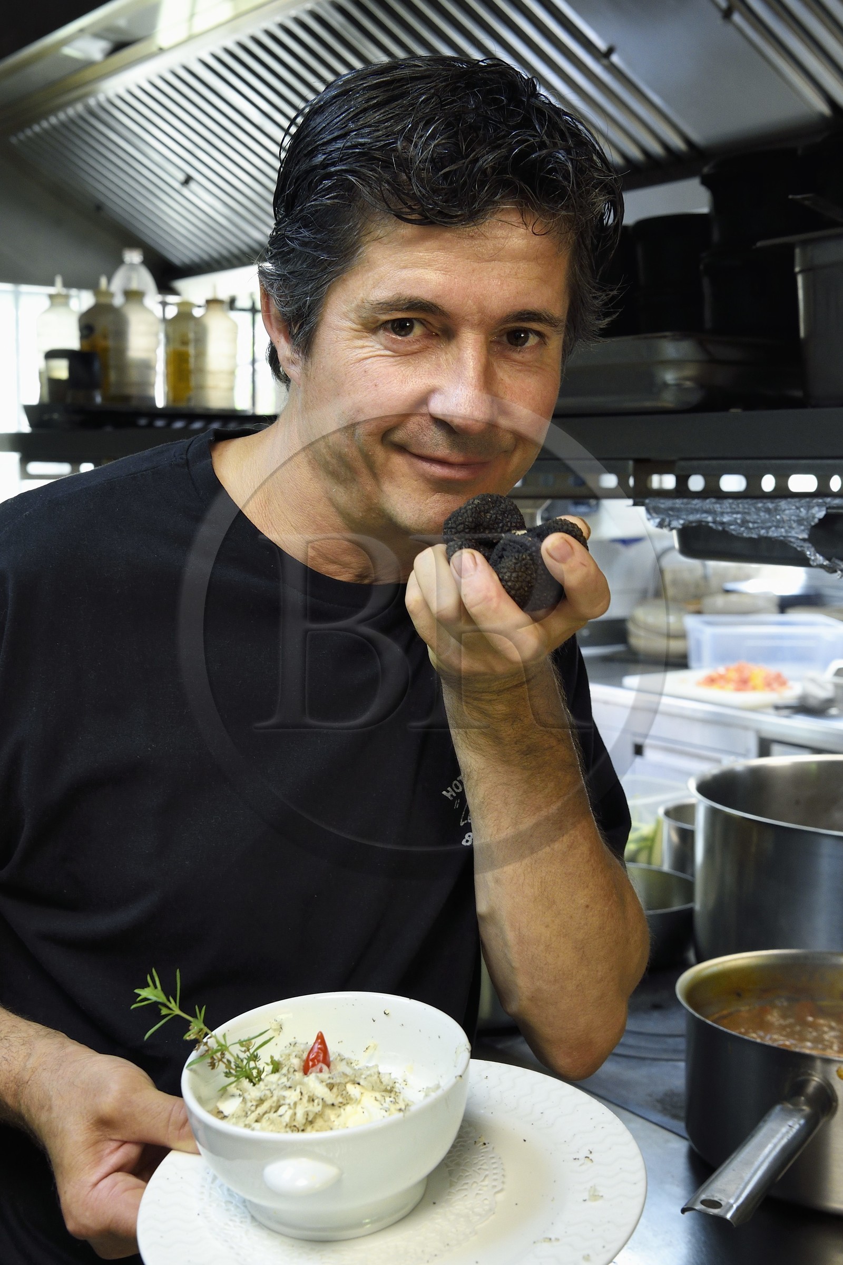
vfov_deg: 44.5
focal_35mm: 44
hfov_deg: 30.5
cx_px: 422
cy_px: 632
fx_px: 1545
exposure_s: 1/30
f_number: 9
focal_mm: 44
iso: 1600
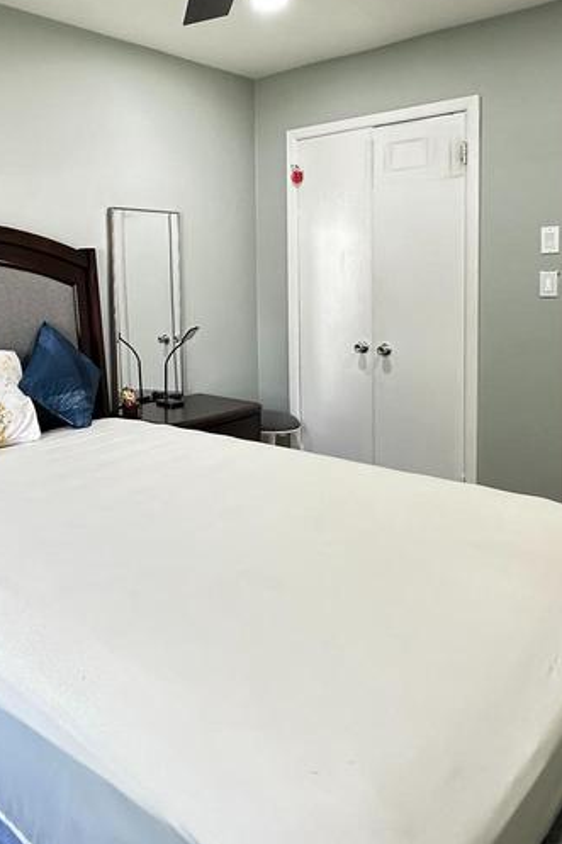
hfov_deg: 42.3
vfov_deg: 61.3
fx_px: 703
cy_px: 328
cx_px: 141
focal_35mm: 30
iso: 250
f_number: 2.2
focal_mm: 2.22
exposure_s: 1/60
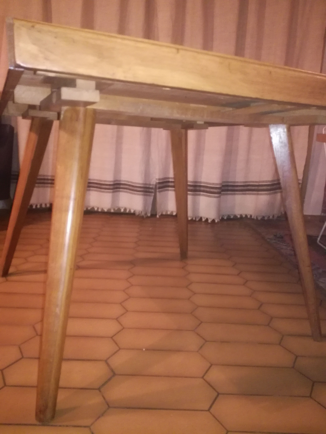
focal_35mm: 27
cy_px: 217
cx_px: 163
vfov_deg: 65.3
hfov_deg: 51.4
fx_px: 339
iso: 800
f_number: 2
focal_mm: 3.79
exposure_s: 1/16.7
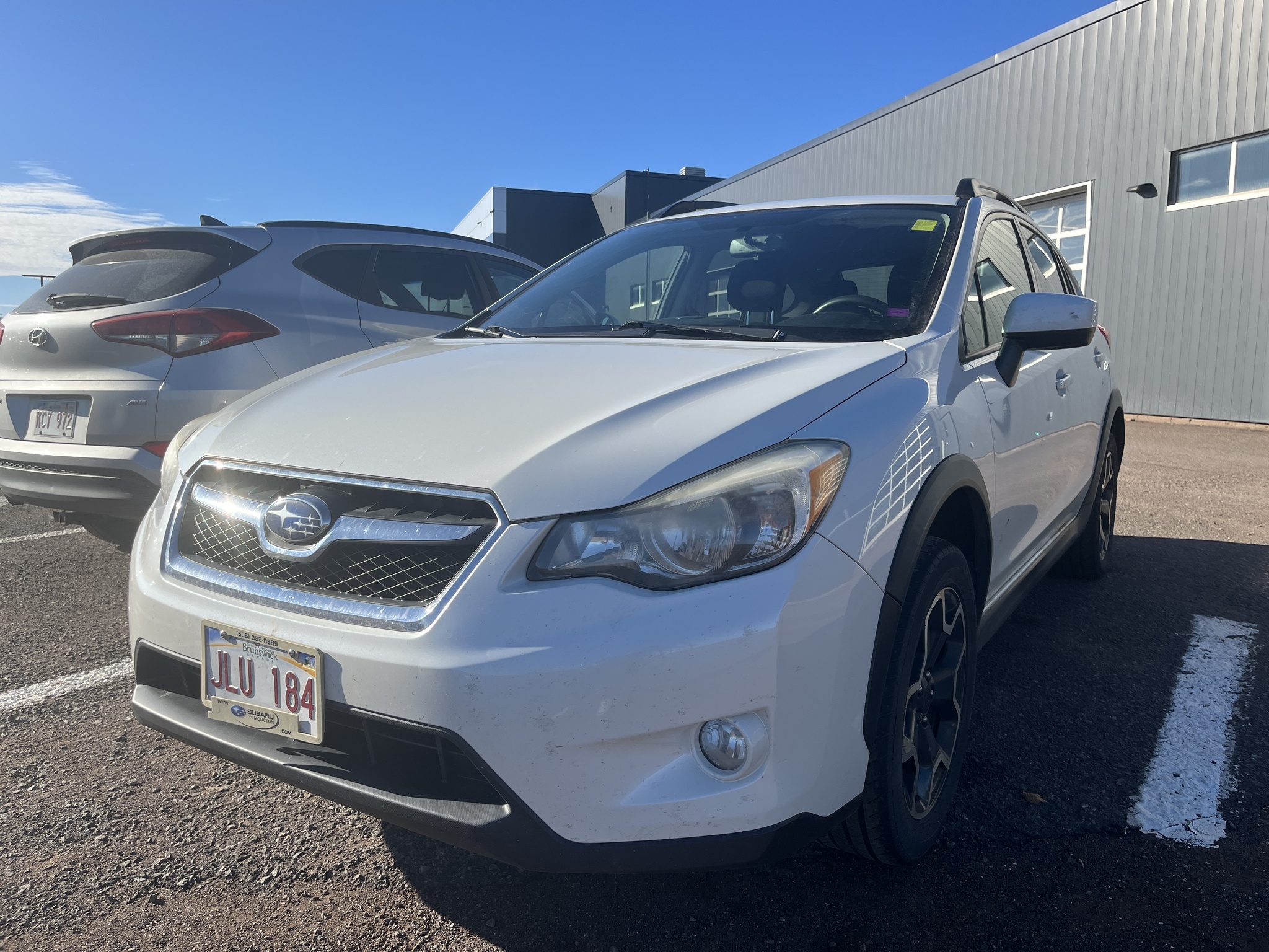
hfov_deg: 67.3
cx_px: 634
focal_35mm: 26
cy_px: 476
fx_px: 953
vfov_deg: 53.1
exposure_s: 1/3215
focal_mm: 5.1
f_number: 1.6
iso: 50
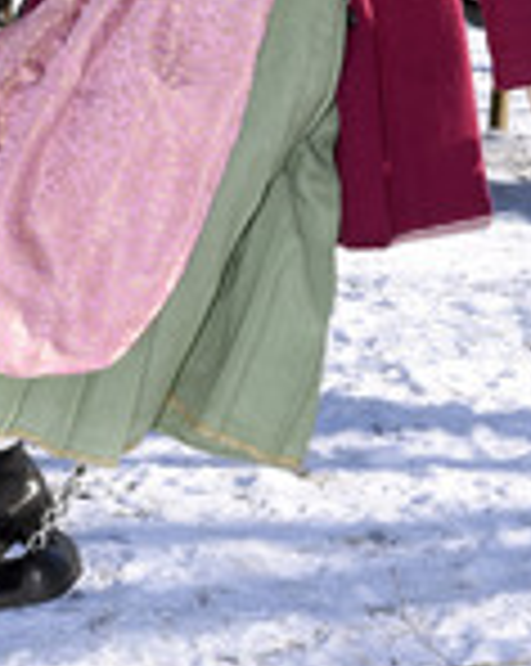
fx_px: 2894
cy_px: 54
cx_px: 207
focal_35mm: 147
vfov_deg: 13.0
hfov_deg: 10.5
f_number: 10
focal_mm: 58
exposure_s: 1/160
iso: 200
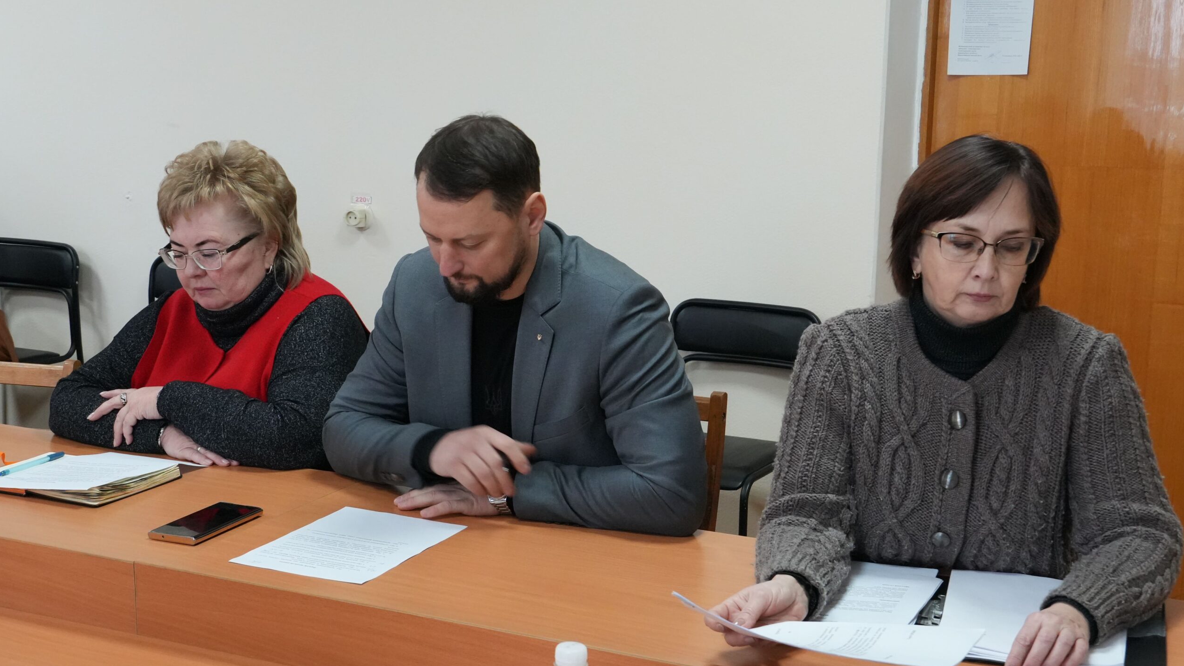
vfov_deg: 22.8
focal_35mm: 53
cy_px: 385
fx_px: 1649
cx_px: 591
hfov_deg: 39.5
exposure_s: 1/60
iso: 3200
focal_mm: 33
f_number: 8
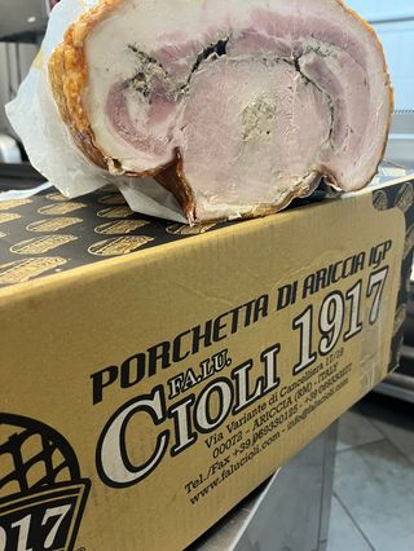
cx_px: 207
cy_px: 276
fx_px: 414
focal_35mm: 26
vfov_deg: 67.3
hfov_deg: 53.1
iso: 160
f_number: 1.6
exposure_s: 1/50
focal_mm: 5.1
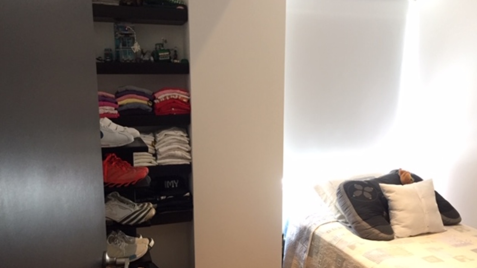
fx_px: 405
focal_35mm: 32
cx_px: 236
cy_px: 168
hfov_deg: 61.0
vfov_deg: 36.4
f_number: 2.2
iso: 200
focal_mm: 4.15
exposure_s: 1/30
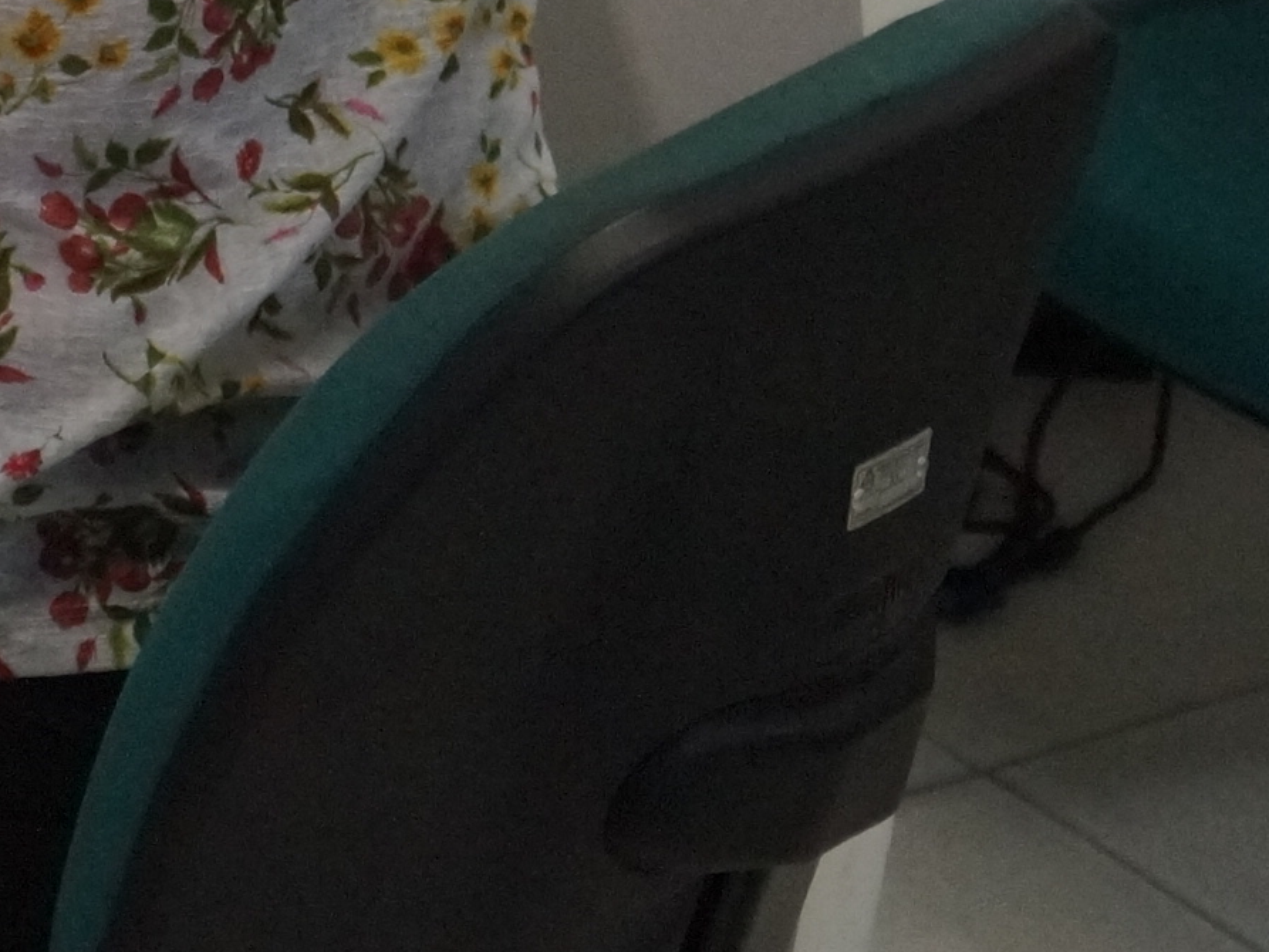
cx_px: -934
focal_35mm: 150
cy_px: -806
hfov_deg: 12.2
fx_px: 5500
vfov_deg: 9.4
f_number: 4
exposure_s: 1/160
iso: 2000
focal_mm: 24
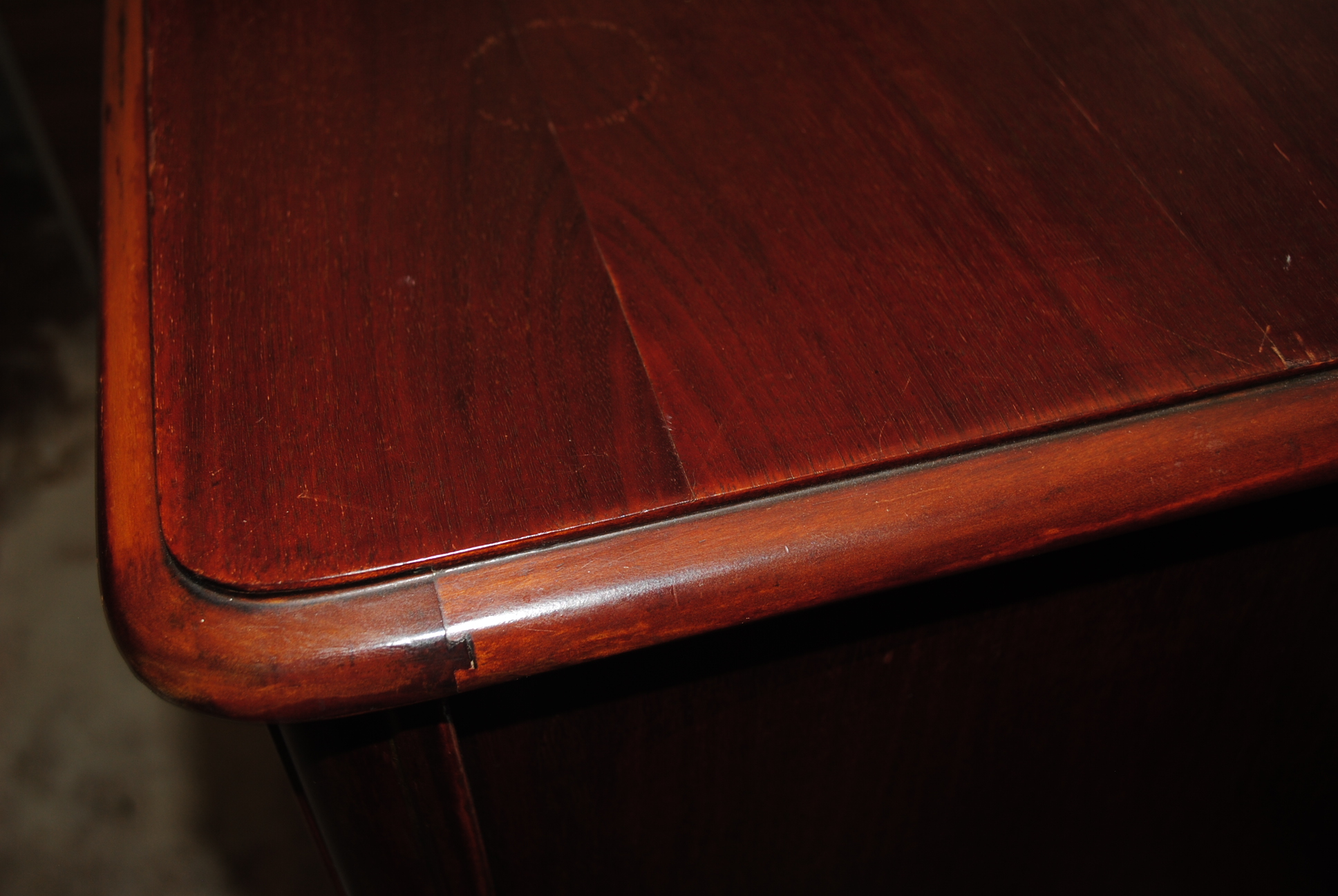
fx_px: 1451
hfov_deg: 49.5
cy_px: 448
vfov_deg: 34.3
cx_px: 669
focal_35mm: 39
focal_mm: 26
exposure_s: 1/8
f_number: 4.2
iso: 100
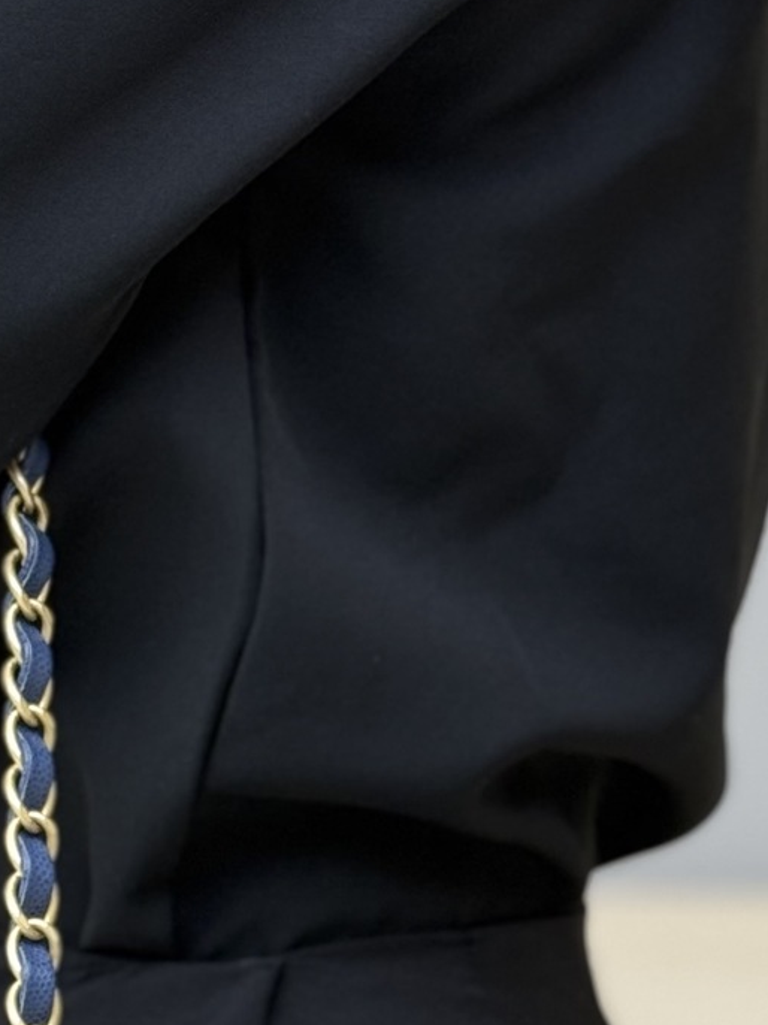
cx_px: 441
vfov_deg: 11.5
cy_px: 1245
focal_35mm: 168
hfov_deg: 8.8
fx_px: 4973
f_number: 1.78
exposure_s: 1/100
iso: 64
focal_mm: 6.76
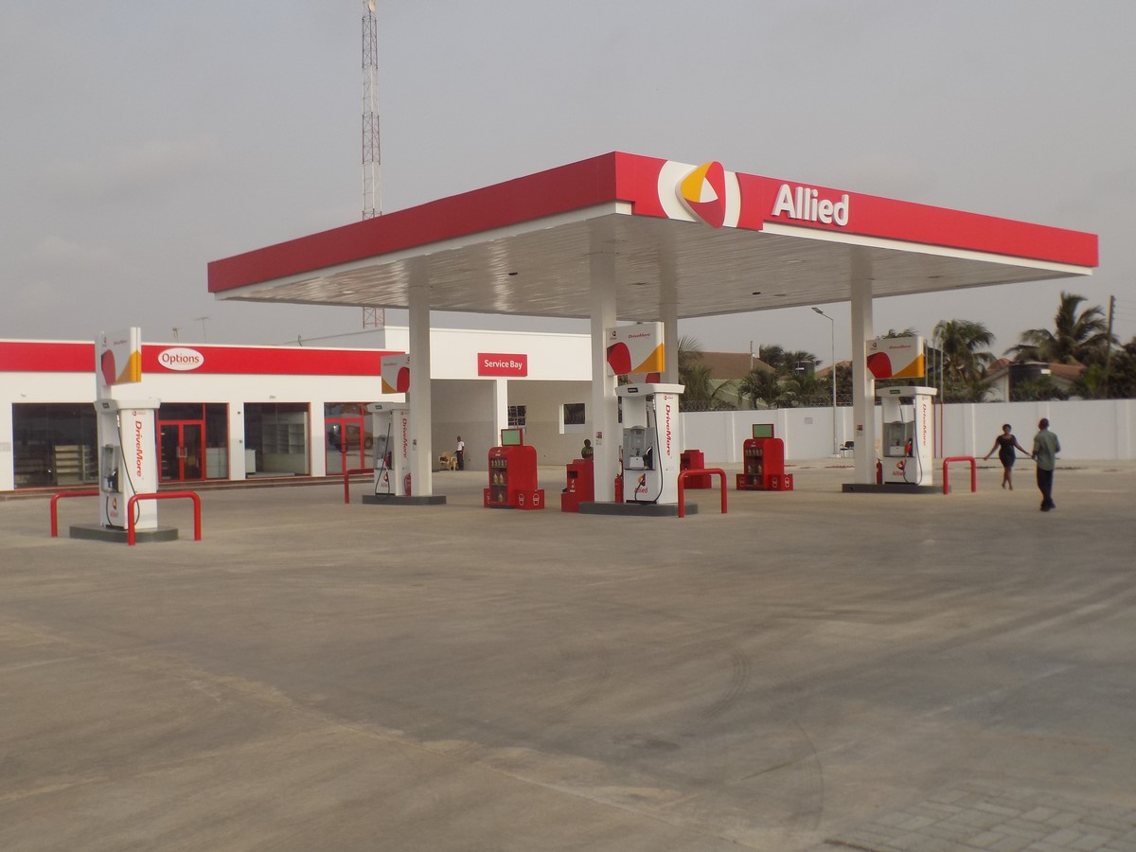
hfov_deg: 50.1
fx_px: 1214
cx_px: 568
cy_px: 426
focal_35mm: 37
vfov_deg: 38.7
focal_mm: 6.6
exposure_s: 1/640
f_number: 3.5
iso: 80
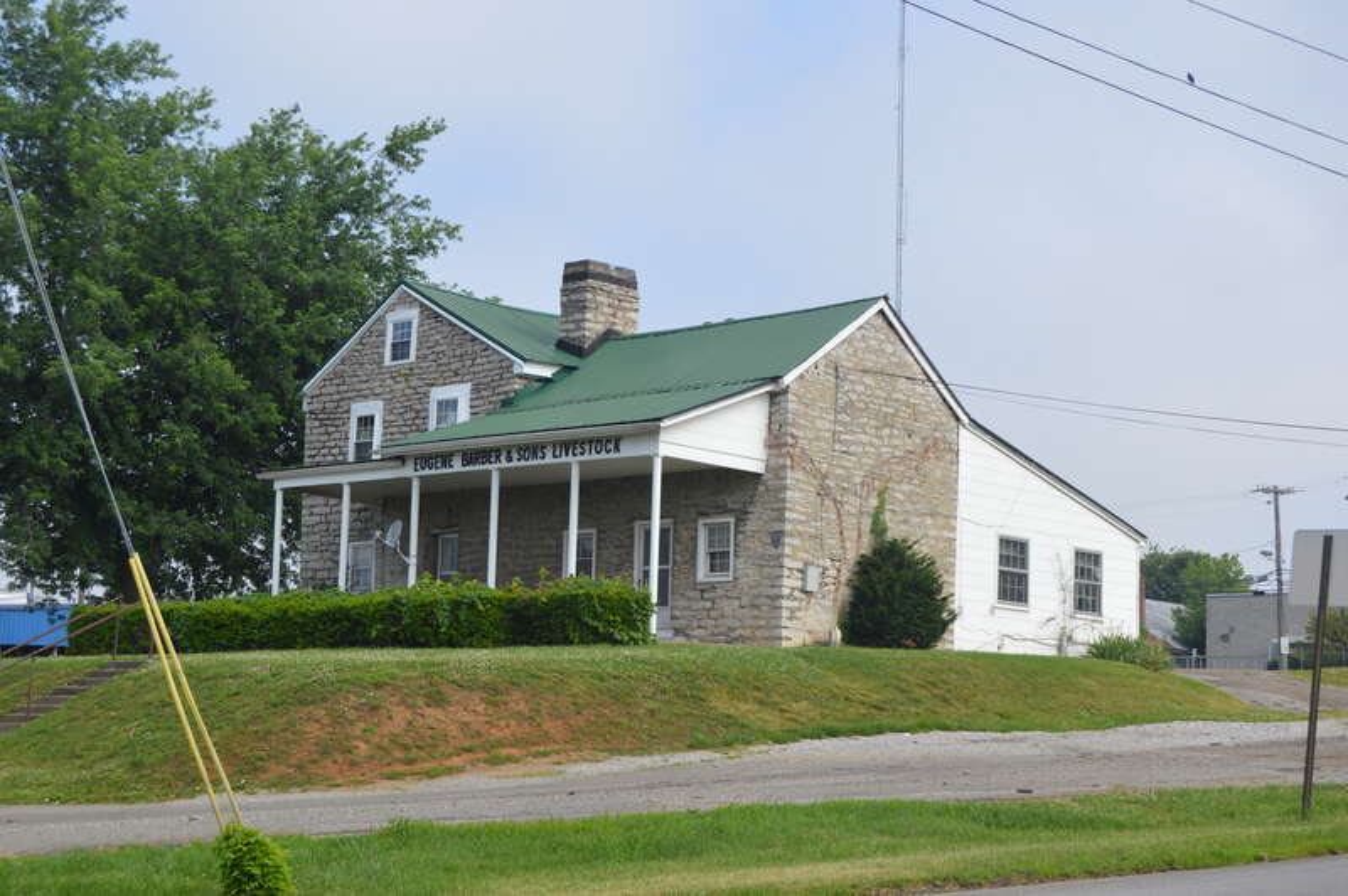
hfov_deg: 31.9
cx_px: 674
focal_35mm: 63
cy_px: 448
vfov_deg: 21.5
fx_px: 2357
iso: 100
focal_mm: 42
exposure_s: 1/250
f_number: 8
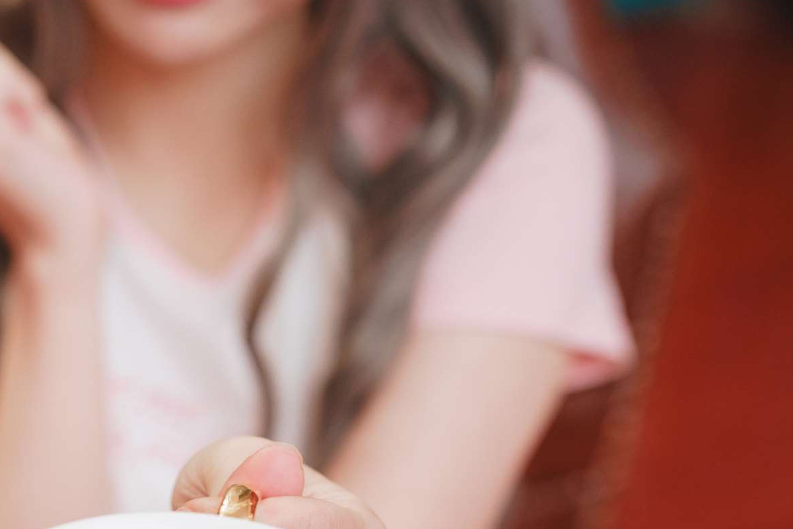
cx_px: 82
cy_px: 599
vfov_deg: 14.5
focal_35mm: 92
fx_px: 2027
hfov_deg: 21.6
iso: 400
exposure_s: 1/100
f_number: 2
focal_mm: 40
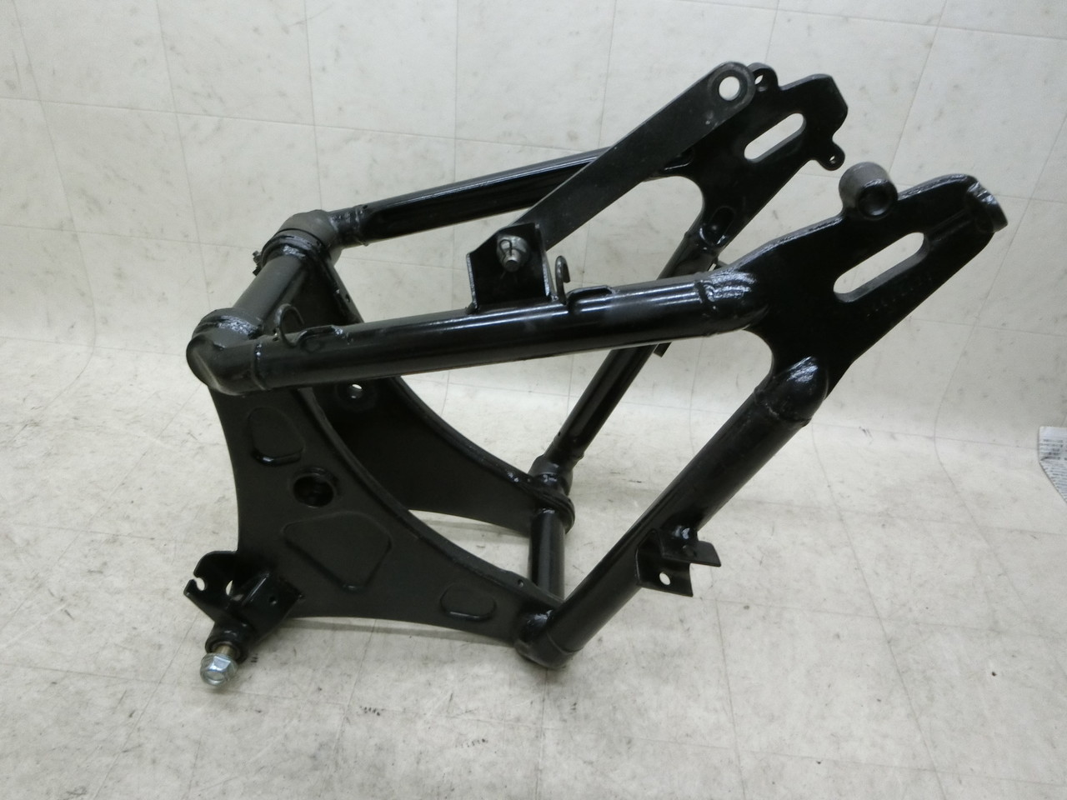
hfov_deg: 69.4
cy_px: 400
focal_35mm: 25
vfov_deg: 54.9
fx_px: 771
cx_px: 534
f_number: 3.5
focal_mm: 4.5
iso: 400
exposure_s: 1/100
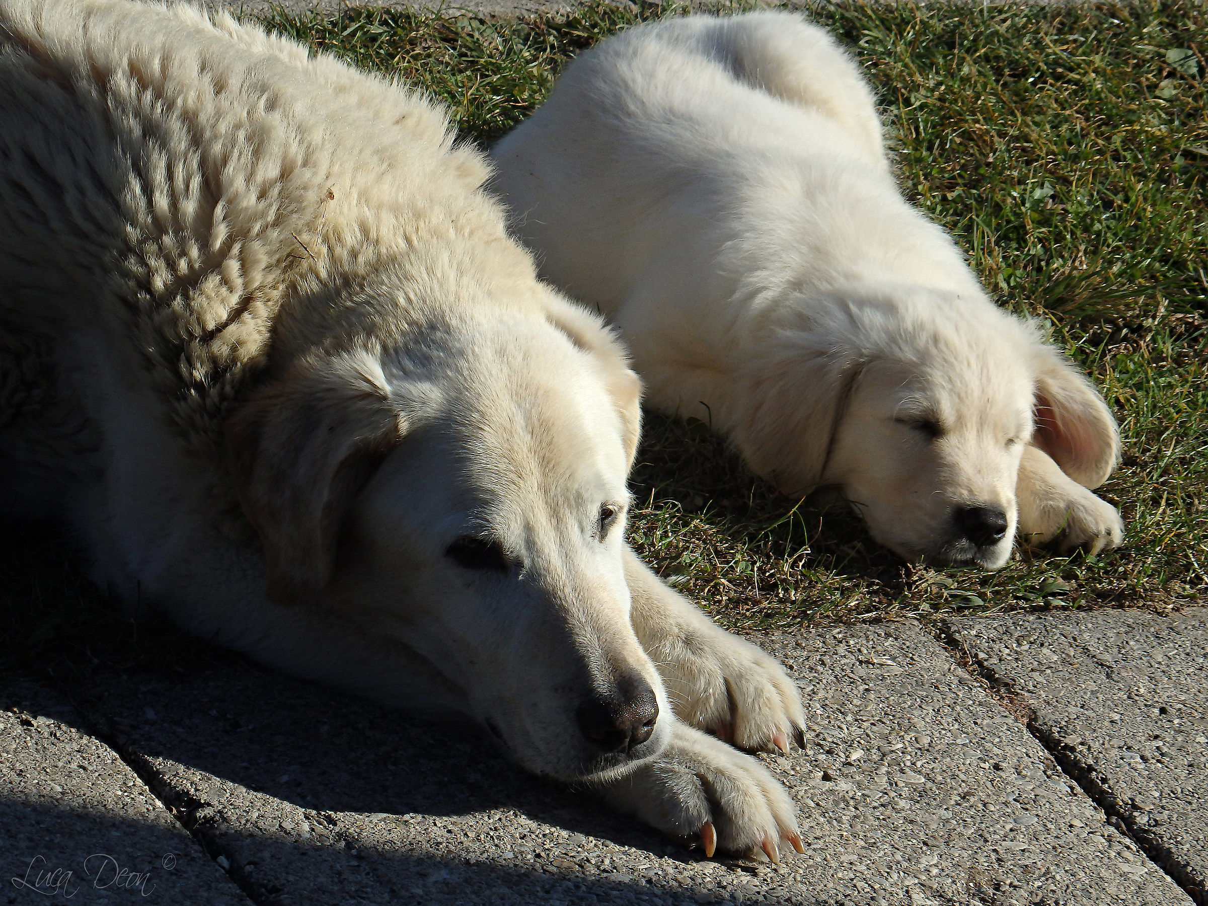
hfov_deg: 6.6
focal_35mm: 302
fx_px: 10539
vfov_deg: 4.9
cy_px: 453
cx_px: 604
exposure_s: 1/500
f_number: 6.5
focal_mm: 53.9
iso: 125
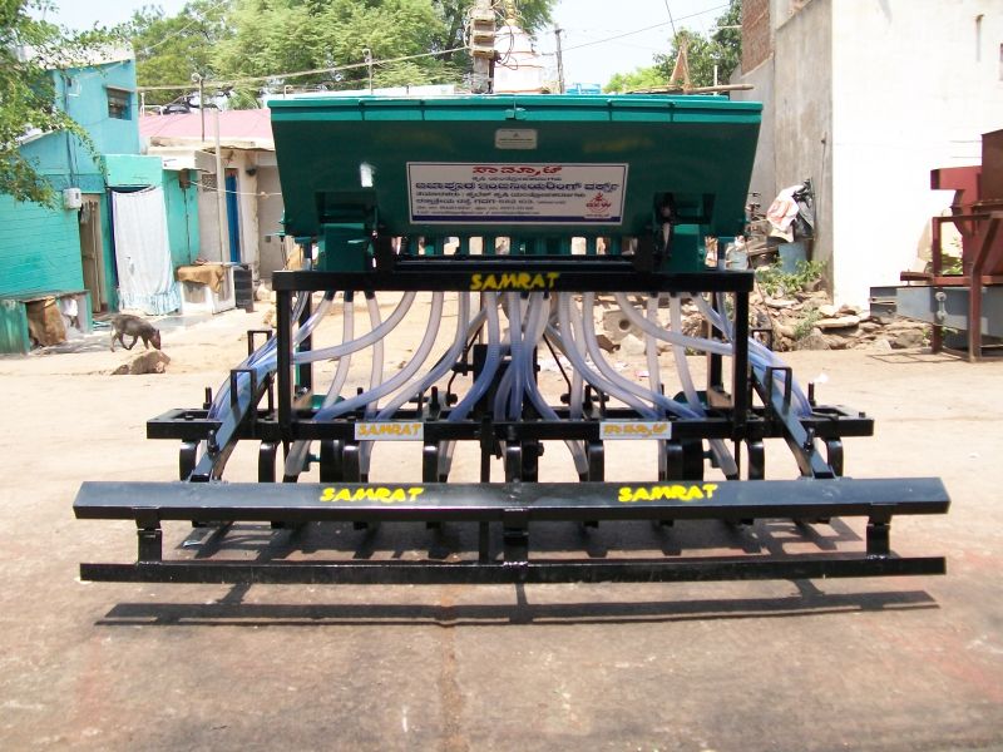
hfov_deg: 51.4
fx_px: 1043
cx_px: 502
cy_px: 376
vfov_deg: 39.7
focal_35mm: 36
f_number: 2.7
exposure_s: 1/640
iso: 80
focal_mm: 6
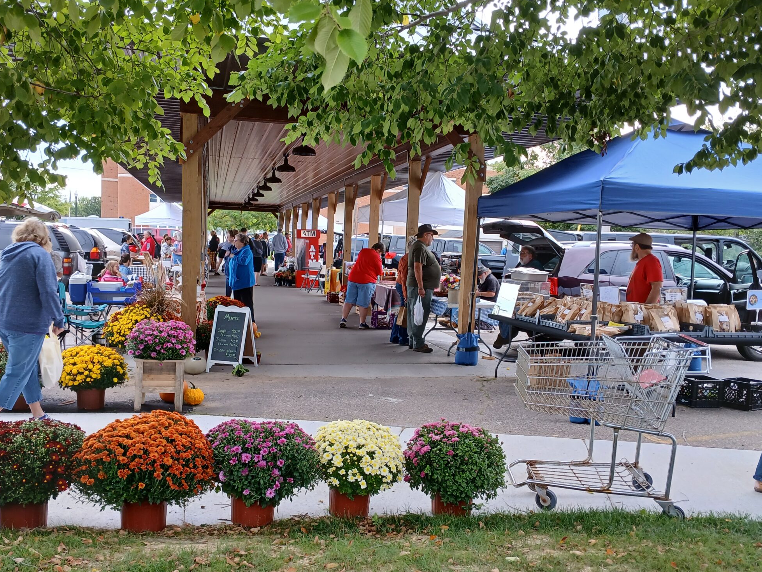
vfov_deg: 41.7
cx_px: 368
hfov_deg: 54.0
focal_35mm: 34
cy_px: 319
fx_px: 748
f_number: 1.8
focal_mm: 3.98
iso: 40
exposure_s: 1/60
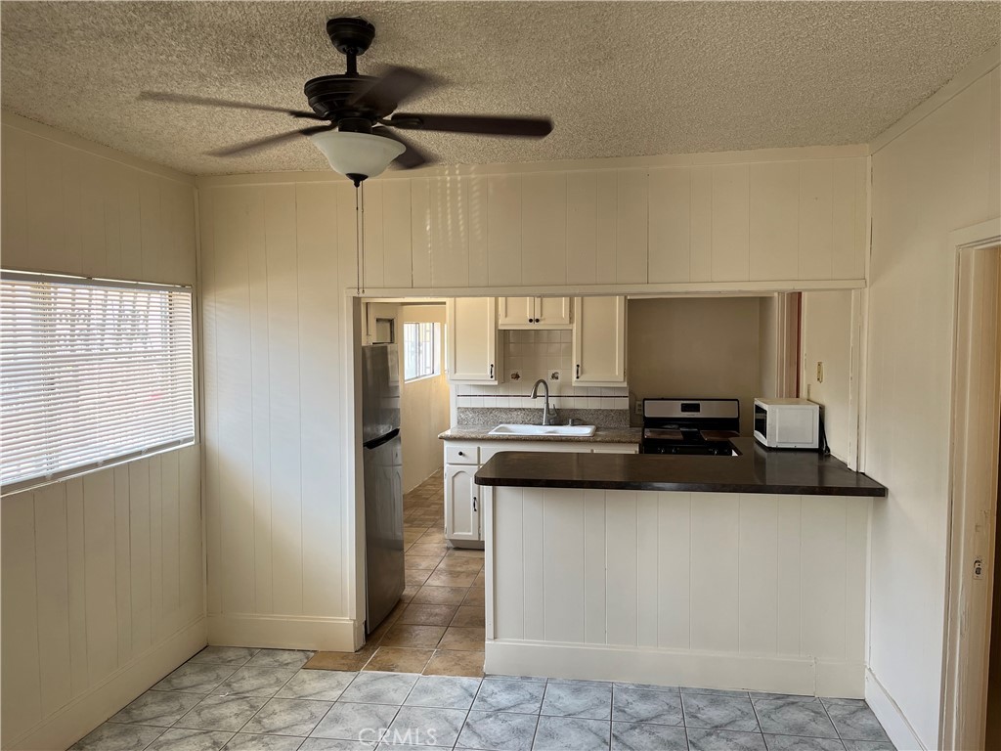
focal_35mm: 26
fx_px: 752
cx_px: 500
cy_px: 376
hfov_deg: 67.3
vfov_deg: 53.1
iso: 64
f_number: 1.6
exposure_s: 1/122
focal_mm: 5.1
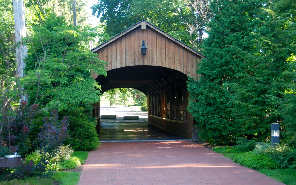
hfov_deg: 30.2
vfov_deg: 19.1
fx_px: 549
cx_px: 148
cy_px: 87
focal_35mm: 68
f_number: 4.5
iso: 200
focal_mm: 44
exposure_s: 1/40
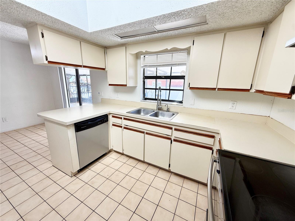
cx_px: 148
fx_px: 119
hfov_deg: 102.1
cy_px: 110
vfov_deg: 85.7
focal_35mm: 14
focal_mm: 2.22
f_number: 2.2
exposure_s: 1/172
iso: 50
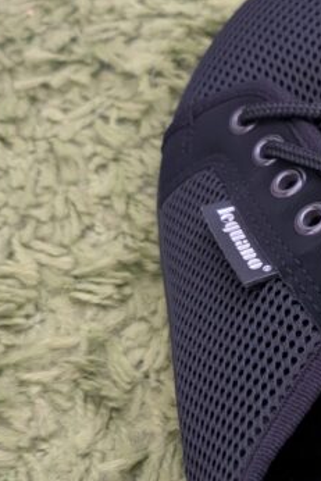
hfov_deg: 17.0
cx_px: 449
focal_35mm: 74
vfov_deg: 27.1
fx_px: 989
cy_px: 327
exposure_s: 1/26.8
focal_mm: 6.9
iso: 1746
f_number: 1.68
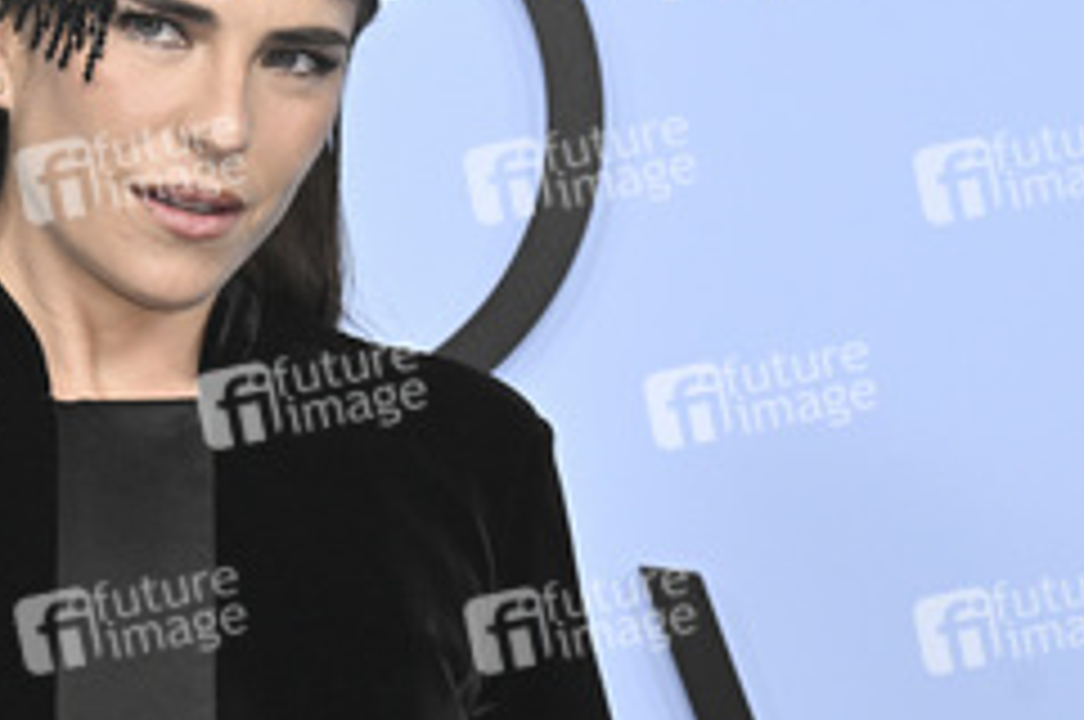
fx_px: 5623
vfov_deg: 7.3
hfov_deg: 11.0
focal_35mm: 187
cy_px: 284
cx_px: 191
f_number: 6.3
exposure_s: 1/320
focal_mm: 67
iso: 1600
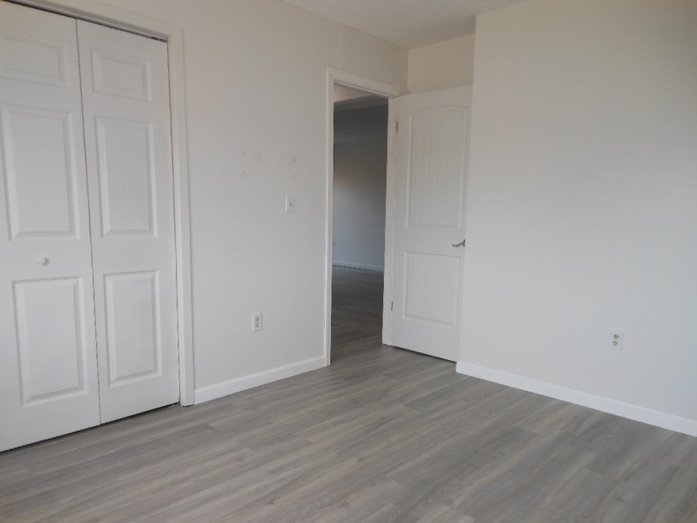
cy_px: 262
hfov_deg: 69.4
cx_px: 348
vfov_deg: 54.9
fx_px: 503
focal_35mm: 25
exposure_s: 1/40
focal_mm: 4.5
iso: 80
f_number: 3.2
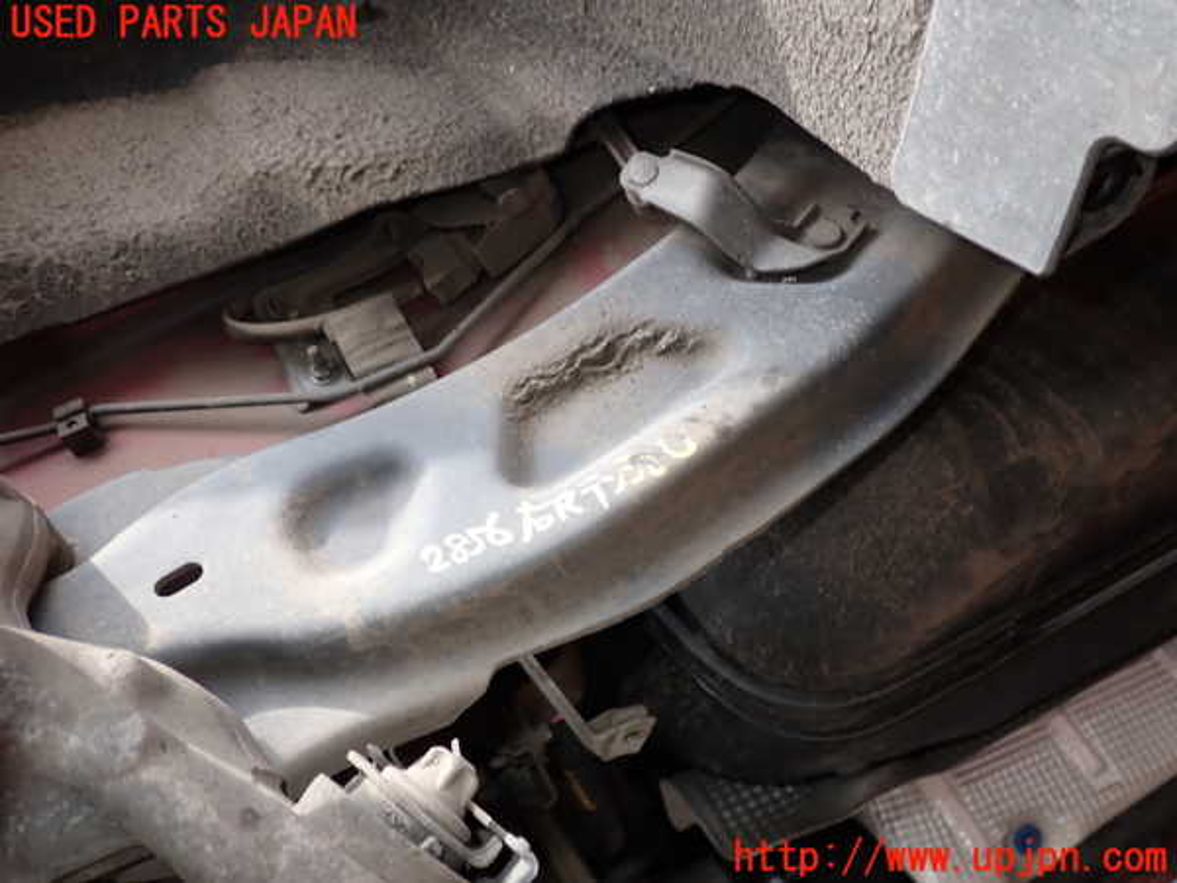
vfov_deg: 46.8
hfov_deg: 60.0
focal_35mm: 30
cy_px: 442
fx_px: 1020
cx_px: 588
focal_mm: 5.4
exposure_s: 1/40
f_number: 6.3
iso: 100
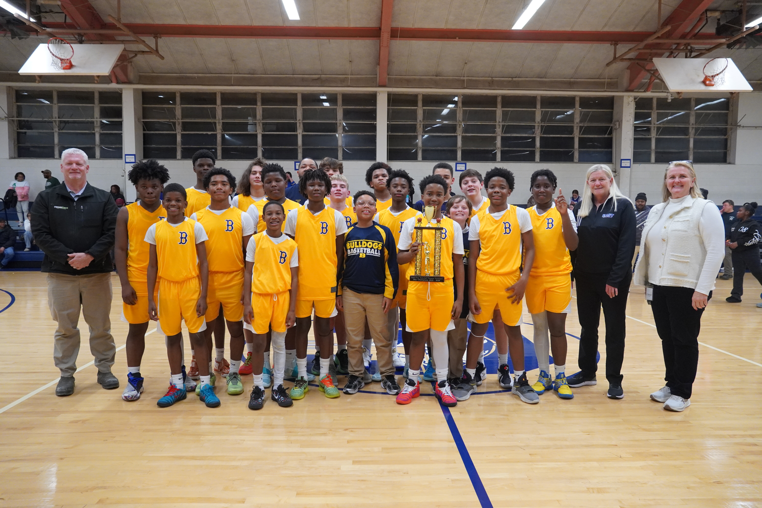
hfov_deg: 67.4
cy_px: 254
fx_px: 571
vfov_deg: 47.9
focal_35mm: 27
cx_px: 381
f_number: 4
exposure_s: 1/160
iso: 2000
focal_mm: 18
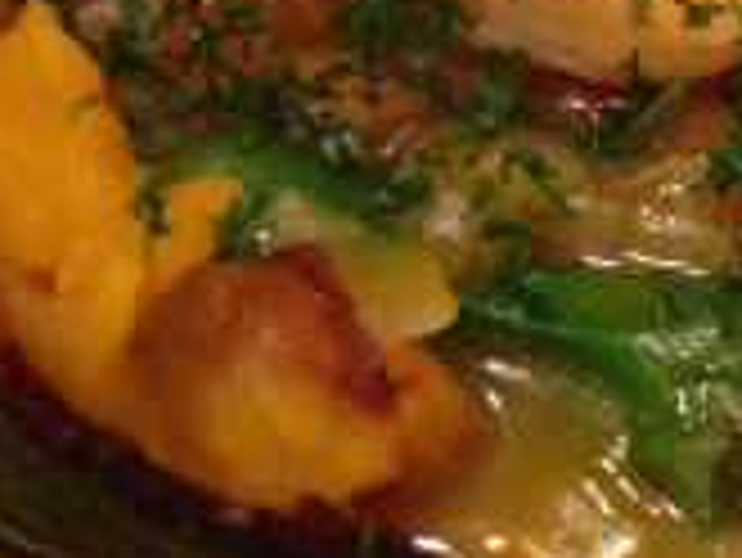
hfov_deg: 20.0
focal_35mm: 96
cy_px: -50
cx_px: 675
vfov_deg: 15.0
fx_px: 2059
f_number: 2.4
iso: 200
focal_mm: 4.12
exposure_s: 1/20
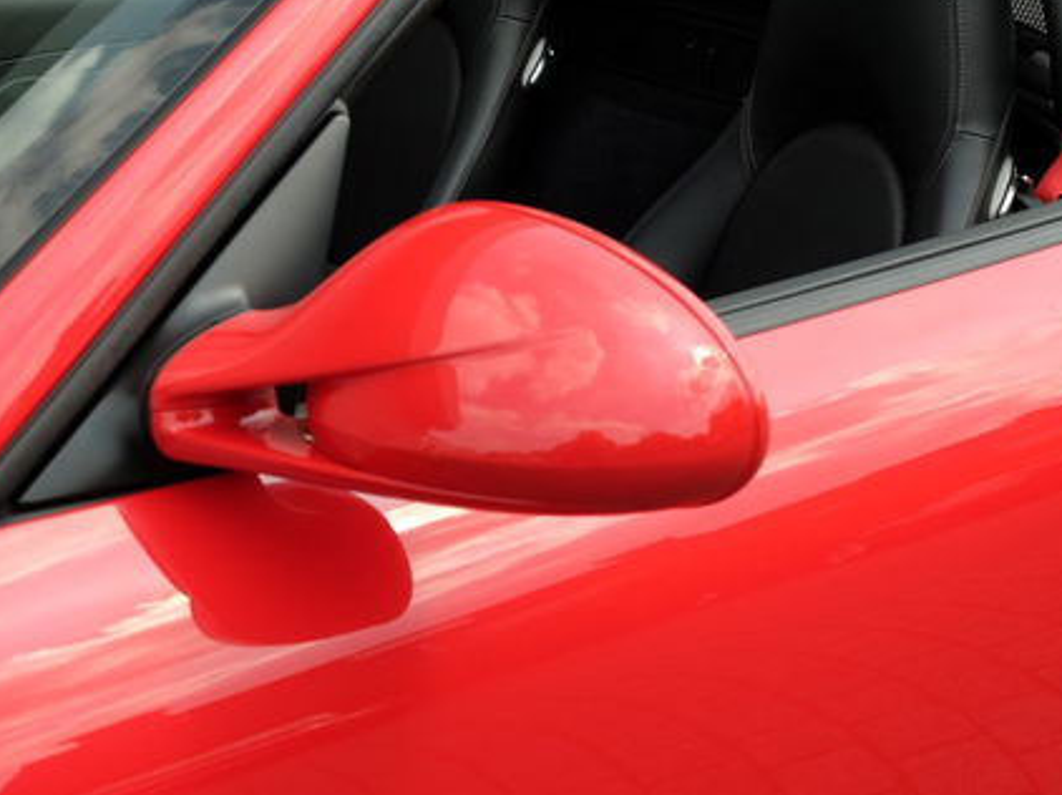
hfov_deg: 30.5
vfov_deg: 23.0
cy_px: 169
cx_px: 697
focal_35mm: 63
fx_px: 1932
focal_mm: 24.3
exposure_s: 1/300
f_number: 5.6
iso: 200
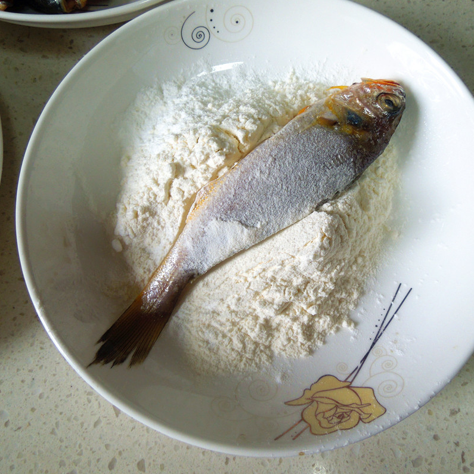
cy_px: 235
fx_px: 465
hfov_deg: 54.0
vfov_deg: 54.0
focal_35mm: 30
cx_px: 253
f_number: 3.3
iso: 100
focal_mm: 4.5
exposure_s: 1/30
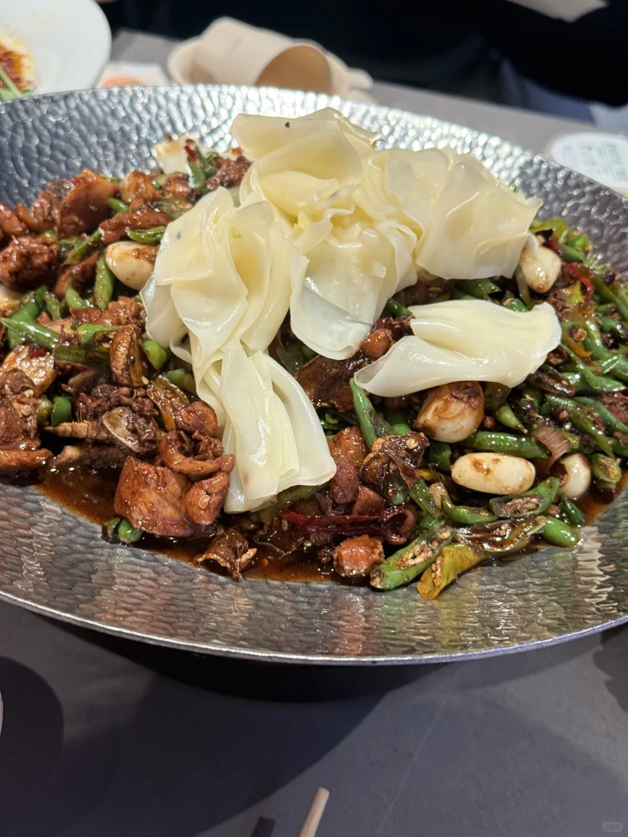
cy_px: 418
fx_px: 1161
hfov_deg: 30.3
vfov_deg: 39.7
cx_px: 314
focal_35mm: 48
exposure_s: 1/50
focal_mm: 6.76
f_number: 1.78
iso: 80
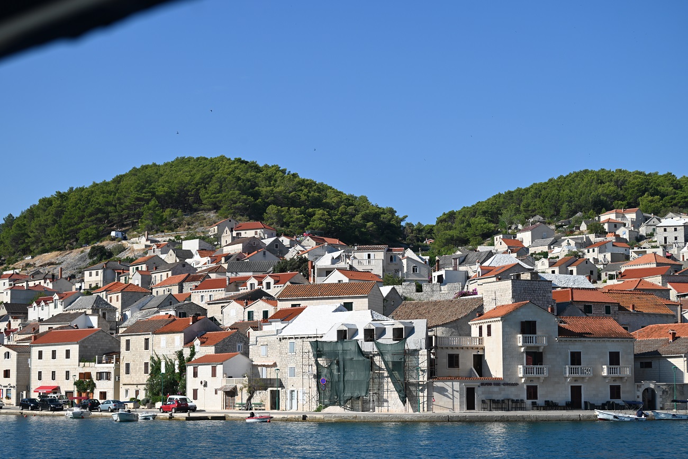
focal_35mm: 70
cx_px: 344
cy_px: 230
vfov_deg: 19.5
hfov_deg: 28.8
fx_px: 1338
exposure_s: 1/640
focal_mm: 70
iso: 100
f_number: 6.3
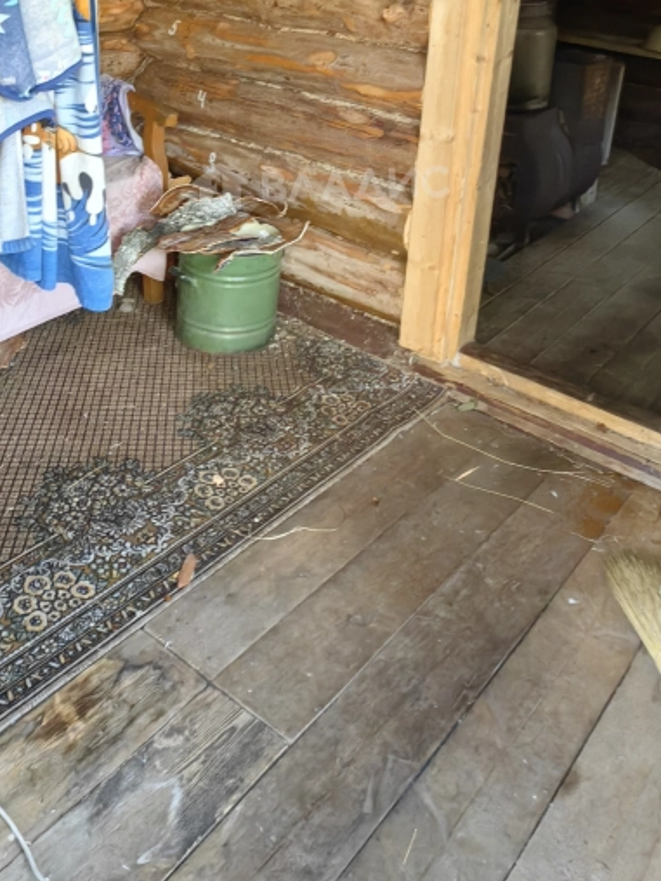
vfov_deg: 50.9
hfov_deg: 41.8
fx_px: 866
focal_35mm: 34
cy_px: 184
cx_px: 323
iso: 250
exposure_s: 1/50
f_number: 2.2
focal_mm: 1.76
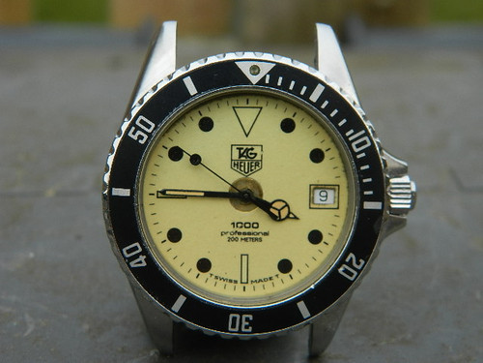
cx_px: 242
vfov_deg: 17.6
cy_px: 182
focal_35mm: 84
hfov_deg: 23.3
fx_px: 1172
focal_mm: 15.1
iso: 80
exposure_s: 1/50
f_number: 4.2
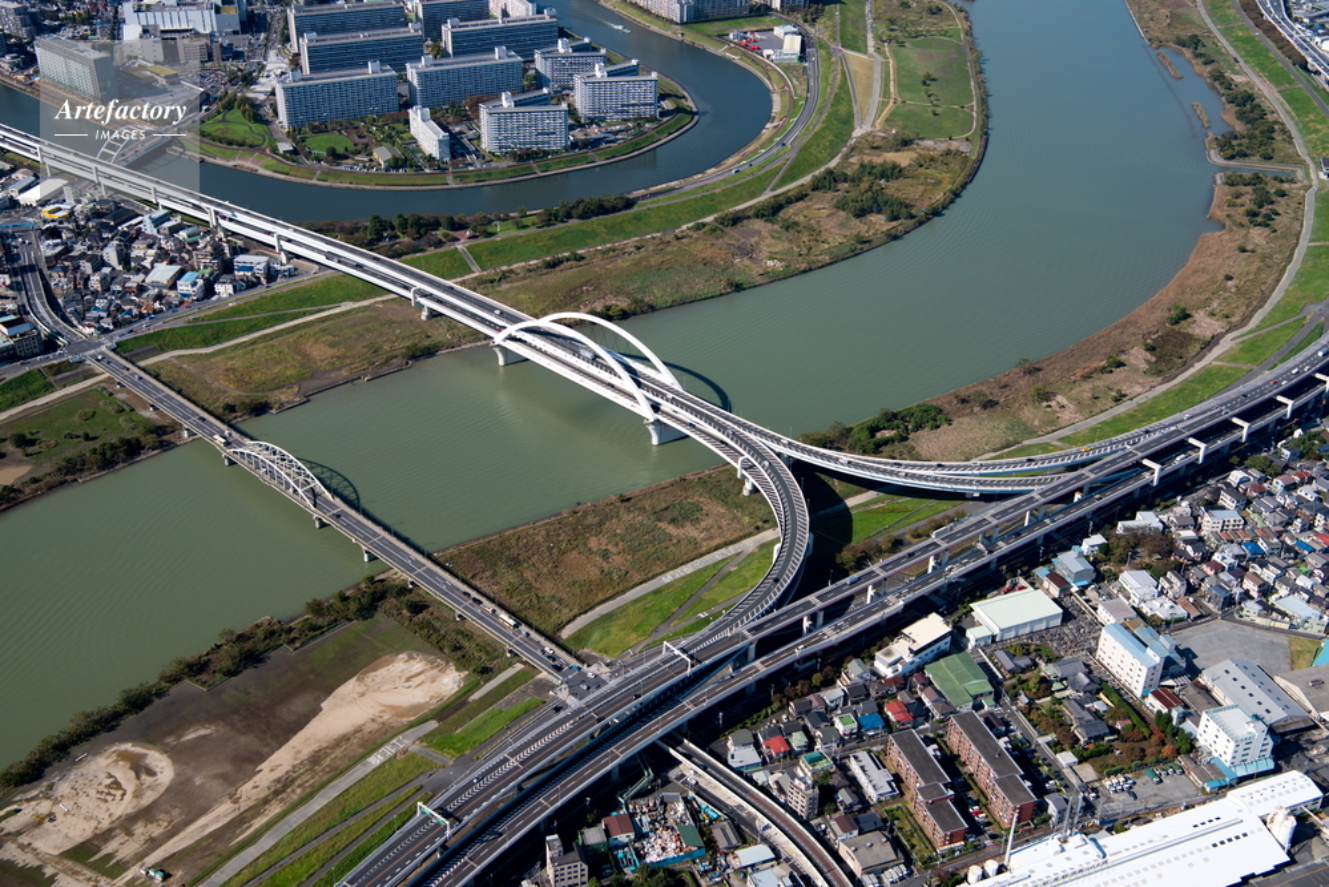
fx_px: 1477
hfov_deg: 48.4
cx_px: 664
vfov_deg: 33.4
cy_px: 444
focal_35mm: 40
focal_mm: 40
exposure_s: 1/400
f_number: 7.1
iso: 100
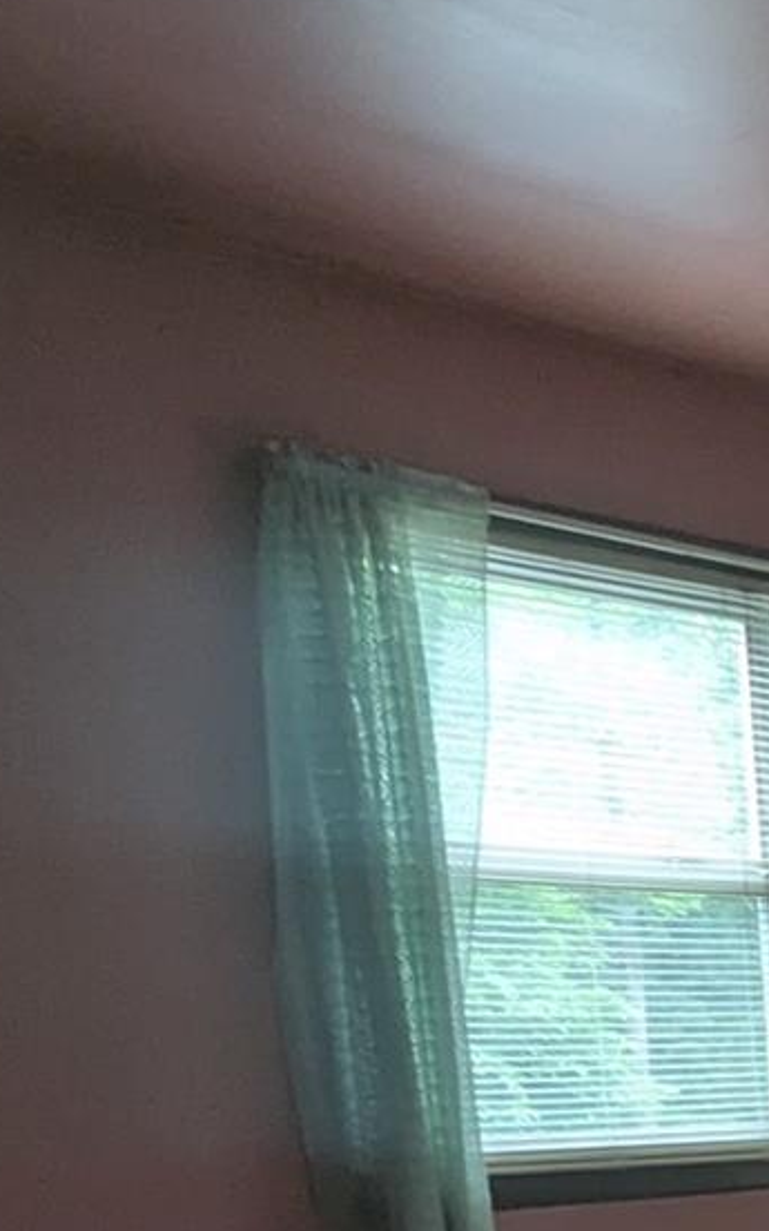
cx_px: 1598
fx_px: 1710
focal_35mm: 51
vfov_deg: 34.2
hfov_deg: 17.2
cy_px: 1358
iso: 84
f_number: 2.2
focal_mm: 1.95
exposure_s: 1/32.7
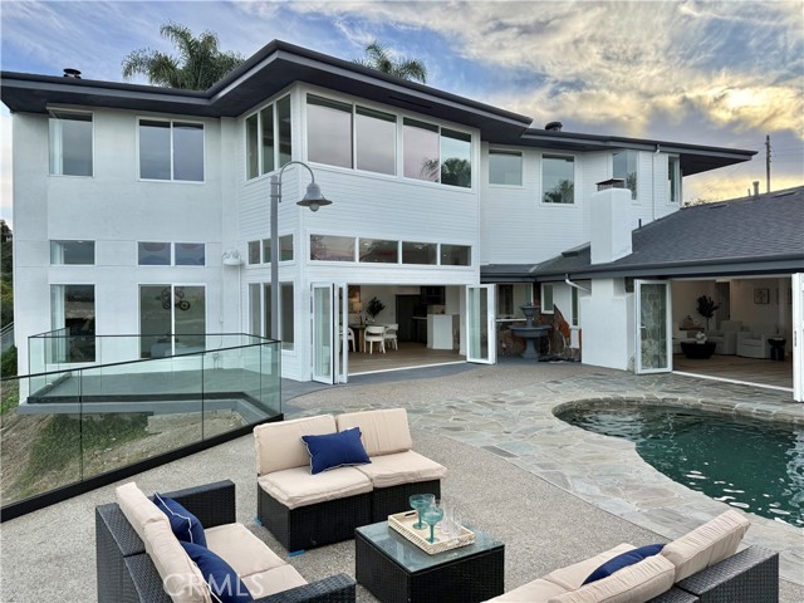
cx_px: 402
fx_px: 557
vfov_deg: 56.8
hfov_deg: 71.6
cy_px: 302
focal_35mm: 24
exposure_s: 1/1855
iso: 100
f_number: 1.78
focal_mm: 6.76
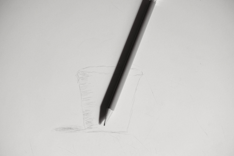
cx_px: 117
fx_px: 682
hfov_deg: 19.5
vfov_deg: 13.0
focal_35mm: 105
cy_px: 78
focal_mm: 70
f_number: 4
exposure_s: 1/38
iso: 800
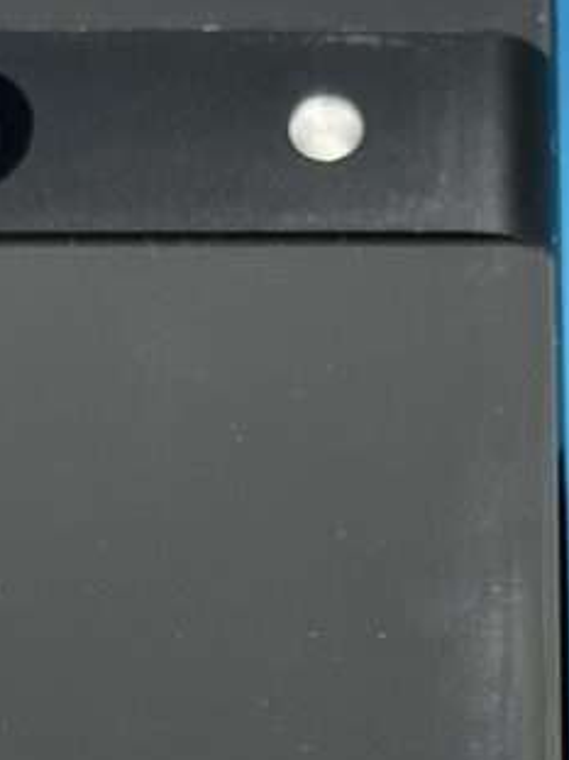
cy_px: 1081
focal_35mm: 96
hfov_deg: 15.3
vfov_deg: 18.5
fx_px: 2105
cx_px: 400
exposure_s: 1/60
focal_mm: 5.1
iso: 160
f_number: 1.6
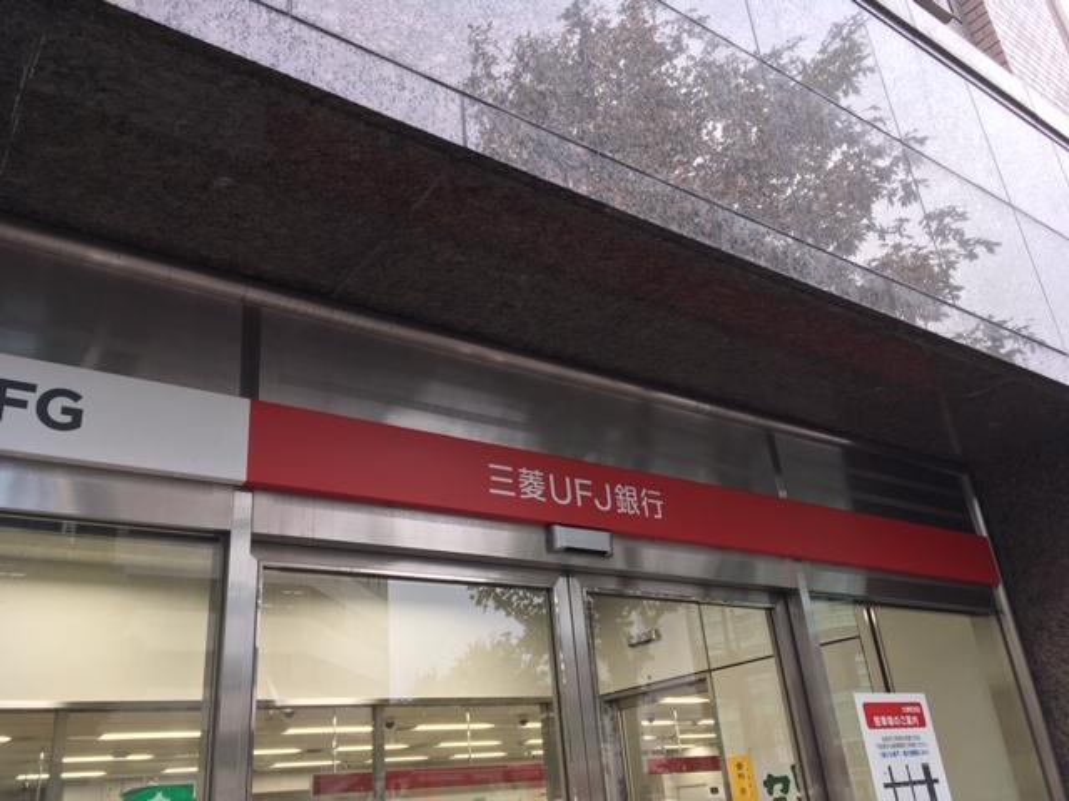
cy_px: 400
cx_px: 534
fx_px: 896
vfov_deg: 48.2
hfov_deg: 61.7
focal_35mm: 29
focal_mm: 4.15
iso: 32
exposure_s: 1/60
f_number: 2.2
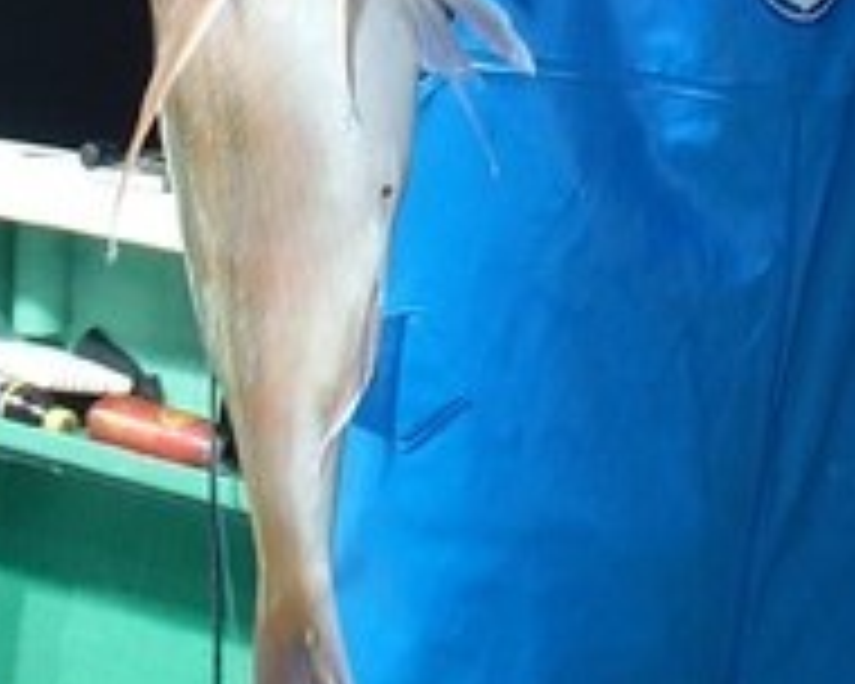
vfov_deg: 20.8
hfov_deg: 27.3
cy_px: -122
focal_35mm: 69
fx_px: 1746
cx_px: 608
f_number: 3.9
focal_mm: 5
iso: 400
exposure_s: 1/30
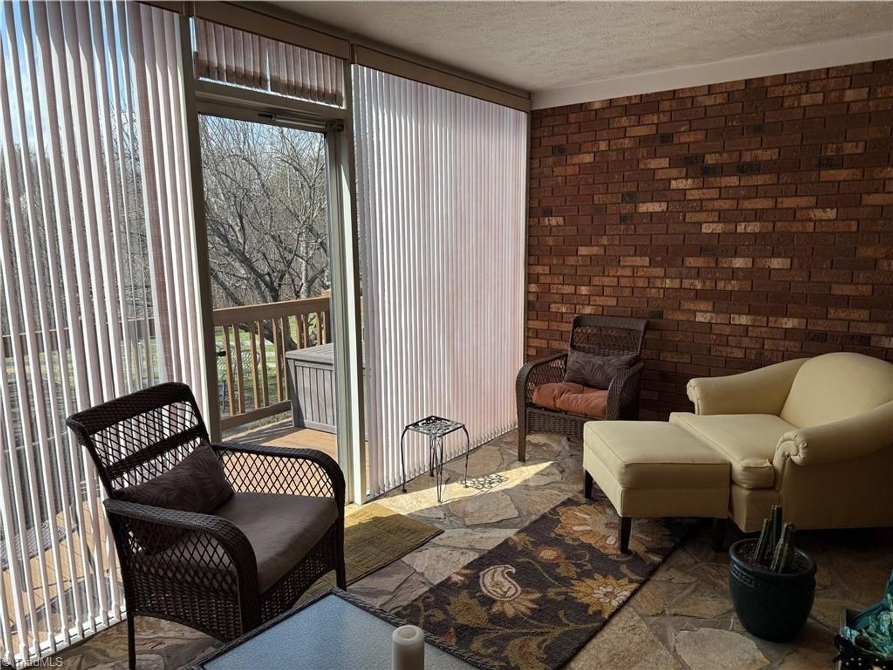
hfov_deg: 71.6
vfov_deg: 56.8
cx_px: 446
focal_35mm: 24
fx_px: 619
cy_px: 335
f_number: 1.78
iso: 80
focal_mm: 6.76
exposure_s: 1/1689
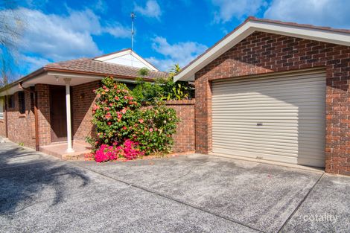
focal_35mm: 21
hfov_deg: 81.2
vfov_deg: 59.5
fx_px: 204
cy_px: 116
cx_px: 175
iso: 100
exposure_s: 1/250
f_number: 9
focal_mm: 21
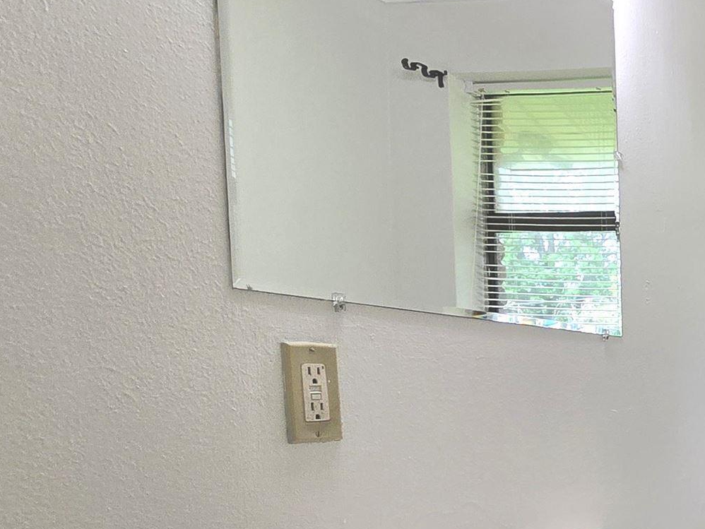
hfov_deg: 32.8
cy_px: 459
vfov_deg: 34.3
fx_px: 815
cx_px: 947
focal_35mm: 40
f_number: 2.2
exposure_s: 1/120
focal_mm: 2.2
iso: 64
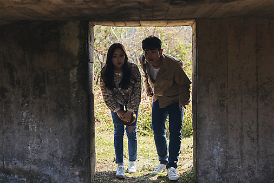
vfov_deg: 17.7
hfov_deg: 26.3
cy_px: 82
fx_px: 586
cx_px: 123
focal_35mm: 77
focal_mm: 65
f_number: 2.8
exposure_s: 1/400
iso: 100
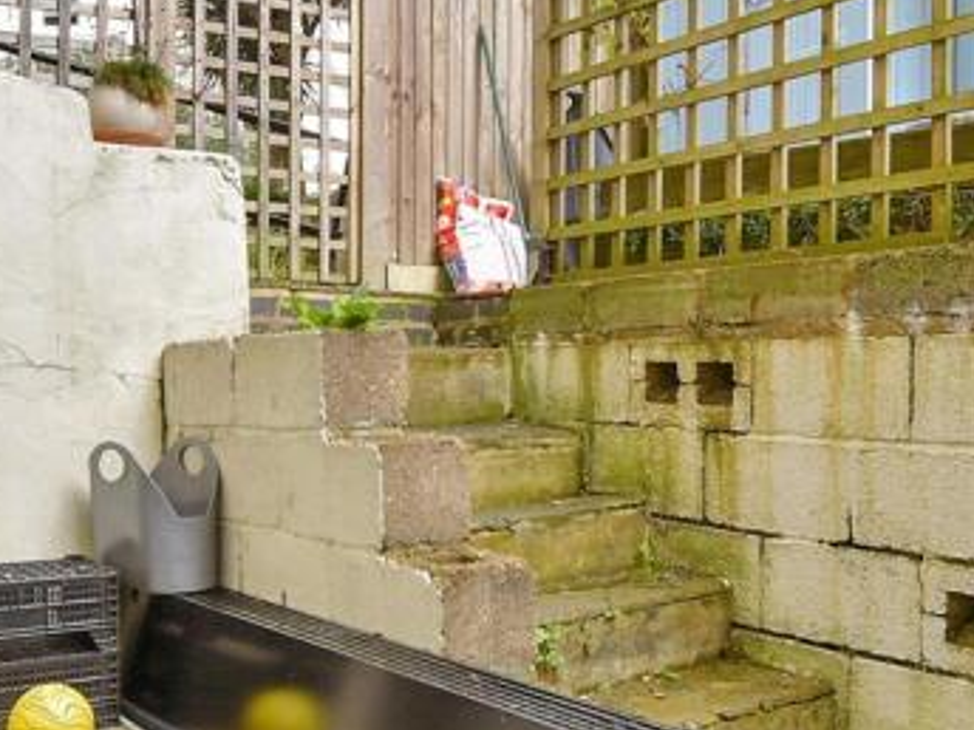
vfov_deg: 33.5
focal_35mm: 43
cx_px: 479
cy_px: 440
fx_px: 1210
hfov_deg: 43.8
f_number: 6.3
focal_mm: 10
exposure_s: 1/80
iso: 160
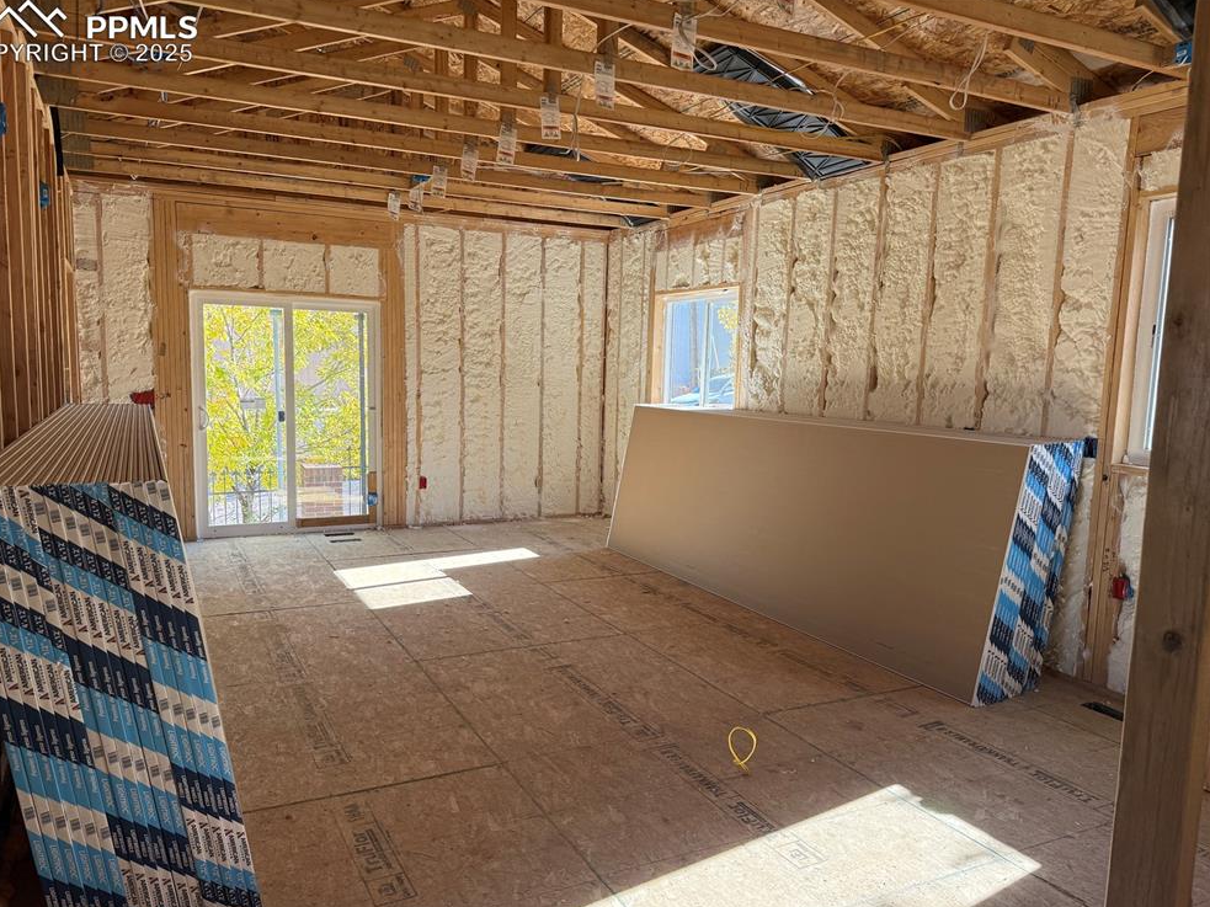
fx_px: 874
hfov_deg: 69.4
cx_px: 581
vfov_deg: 54.9
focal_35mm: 25
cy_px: 466
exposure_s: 1/233
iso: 100
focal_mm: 6.76
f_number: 1.78
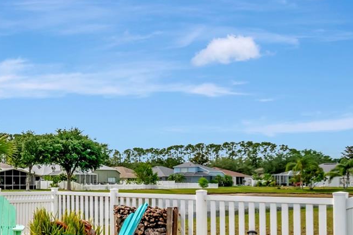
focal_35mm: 37
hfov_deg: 40.5
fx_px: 363
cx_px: -46
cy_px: 183
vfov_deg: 34.9
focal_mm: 10
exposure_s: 1/2000
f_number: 7.1
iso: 500
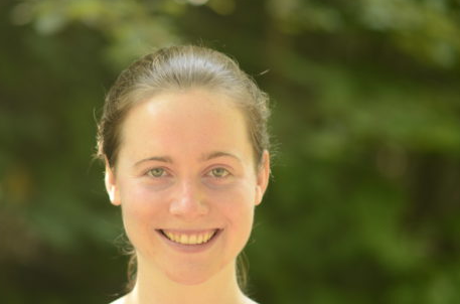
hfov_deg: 12.2
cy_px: 175
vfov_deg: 8.1
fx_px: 2149
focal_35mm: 169
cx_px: 183
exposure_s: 1/200
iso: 100
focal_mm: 85
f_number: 1.8
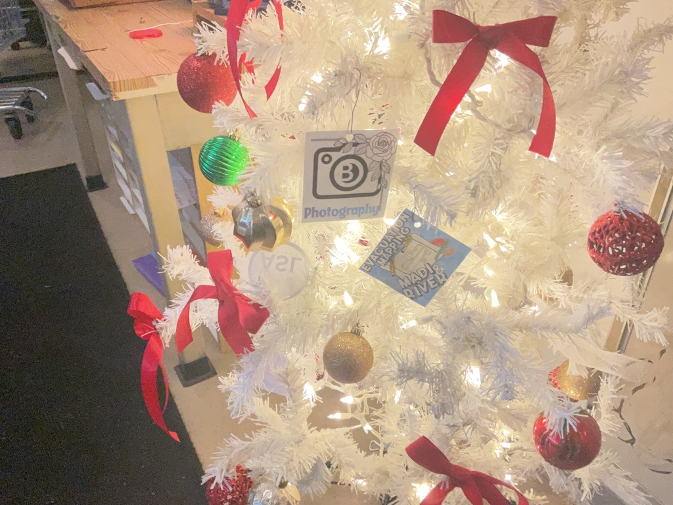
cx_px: 336
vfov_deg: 48.2
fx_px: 564
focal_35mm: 29
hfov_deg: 61.7
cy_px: 252
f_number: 1.8
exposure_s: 1/60
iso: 160
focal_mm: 3
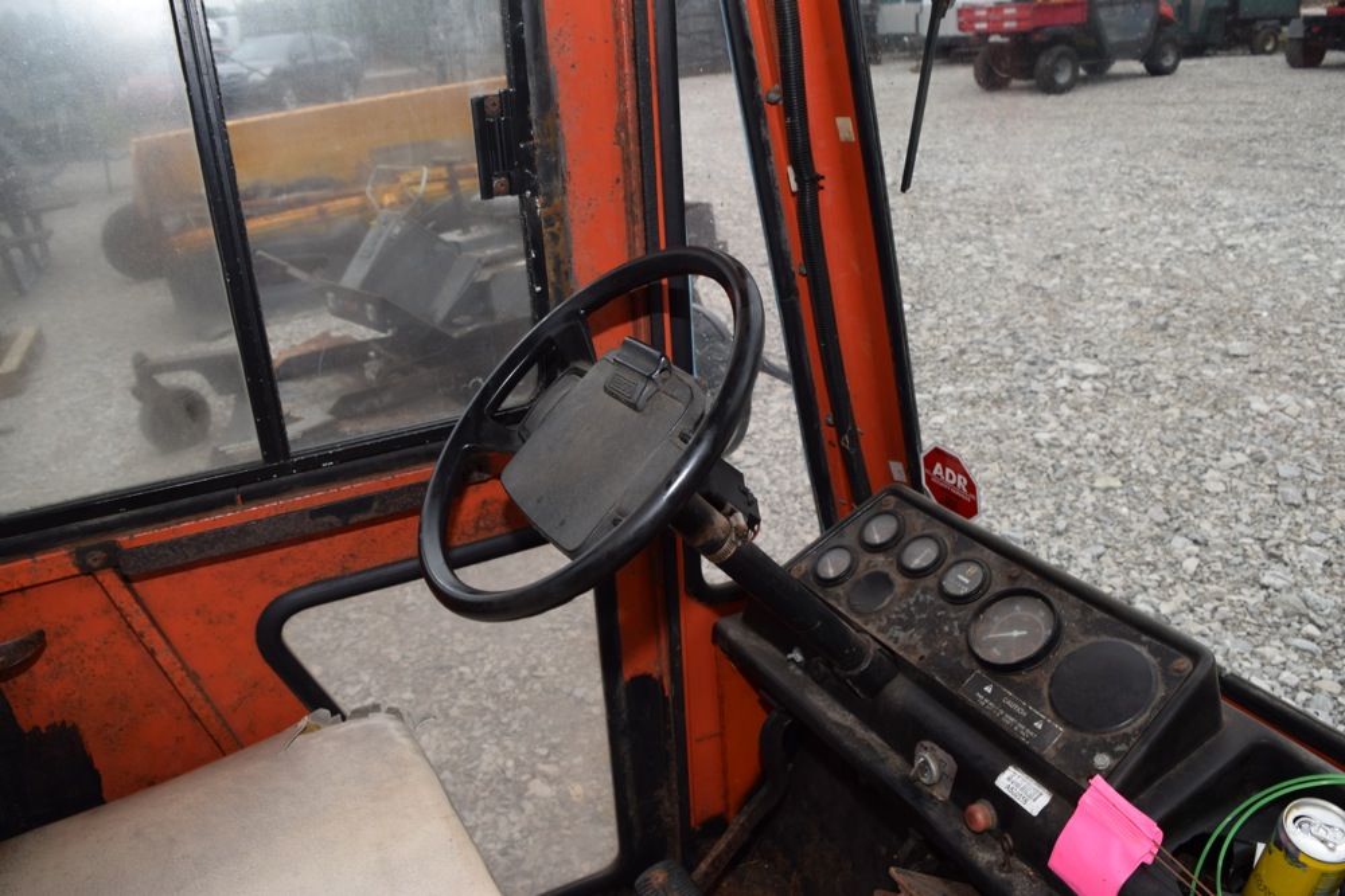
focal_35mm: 27
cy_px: 448
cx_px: 672
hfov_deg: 67.4
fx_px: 1009
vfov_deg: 47.9
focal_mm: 18
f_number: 5.6
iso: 125
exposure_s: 1/125
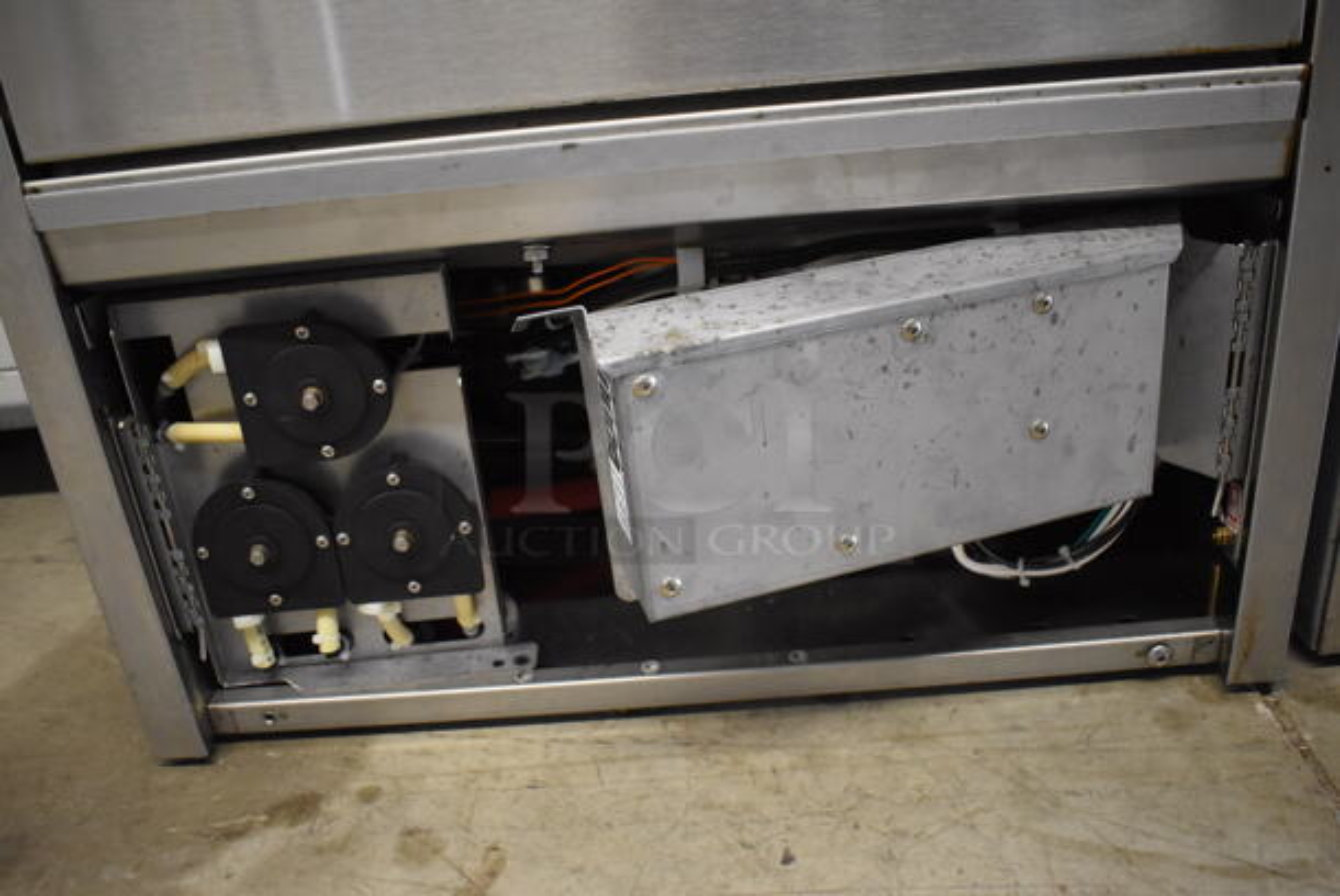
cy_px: 448
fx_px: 1174
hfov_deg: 59.4
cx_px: 670
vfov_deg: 41.8
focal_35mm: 32
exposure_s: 1/125
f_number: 3.8
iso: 3200
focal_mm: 21
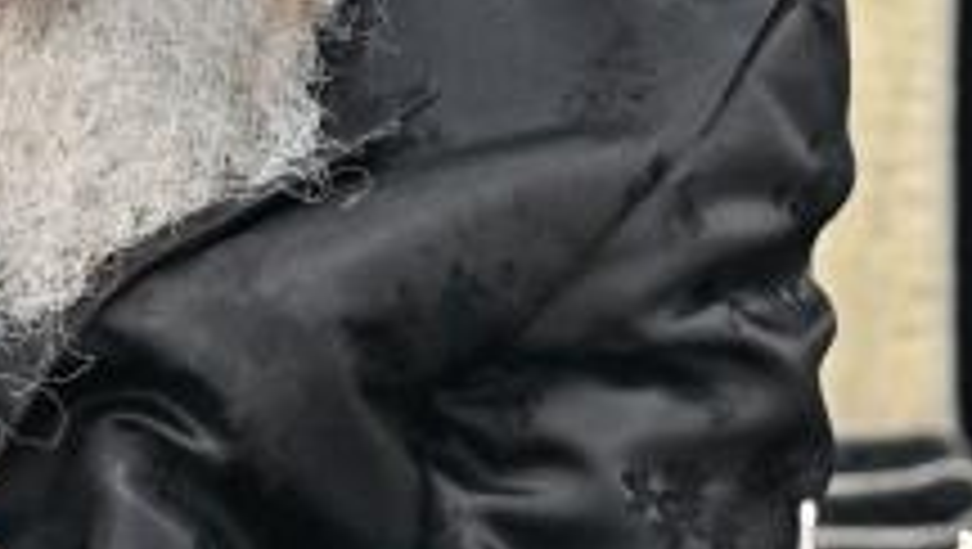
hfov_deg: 2.4
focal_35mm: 892
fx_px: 23013
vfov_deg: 1.4
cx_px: -207
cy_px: -205
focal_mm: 120
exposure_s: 1/250
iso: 800
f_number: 4
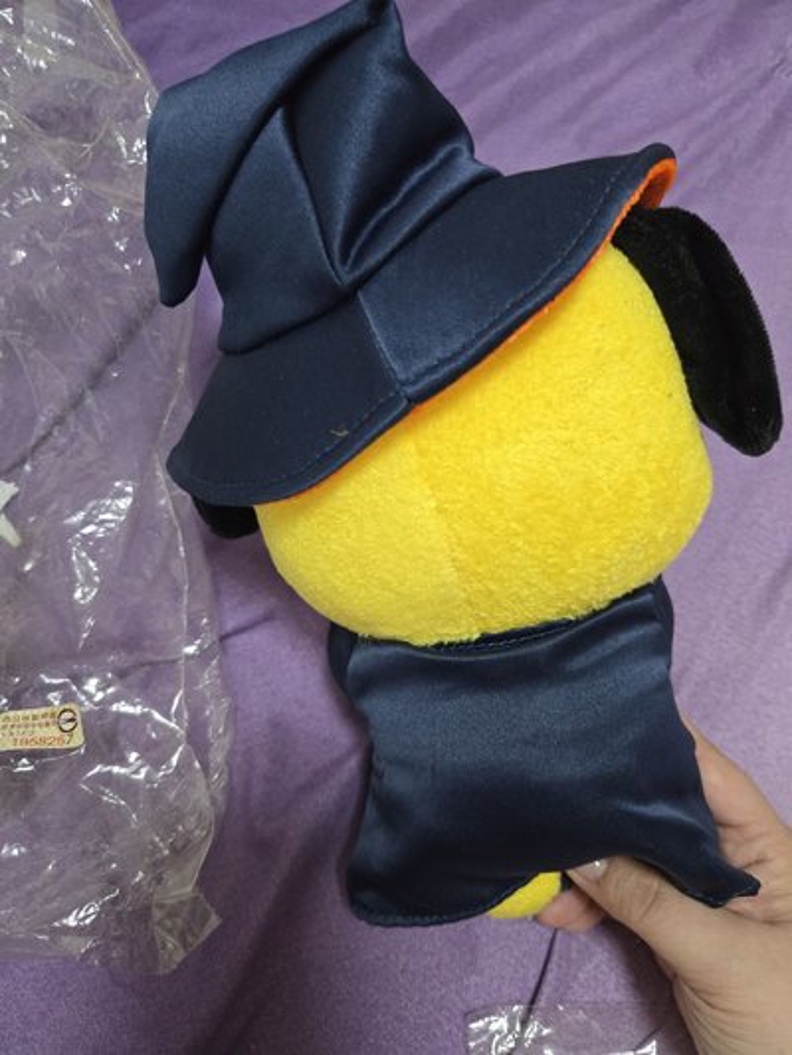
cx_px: 396
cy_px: 528
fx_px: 701
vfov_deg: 73.9
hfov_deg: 58.9
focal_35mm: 23
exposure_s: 1/120
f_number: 1.8
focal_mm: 5.4
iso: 1000
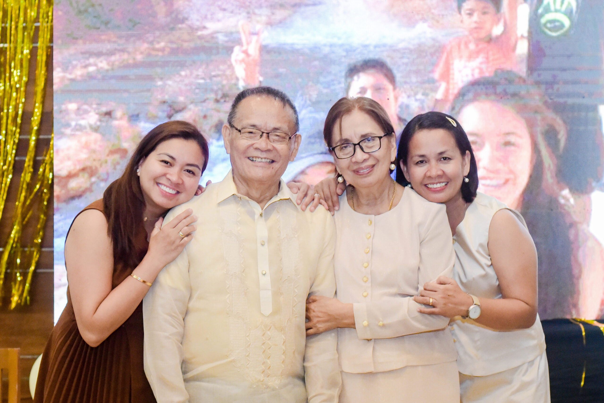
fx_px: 839
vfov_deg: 27.0
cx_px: 302
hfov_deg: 39.6
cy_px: 202
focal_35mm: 50
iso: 4000
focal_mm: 50
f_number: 4
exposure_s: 1/125
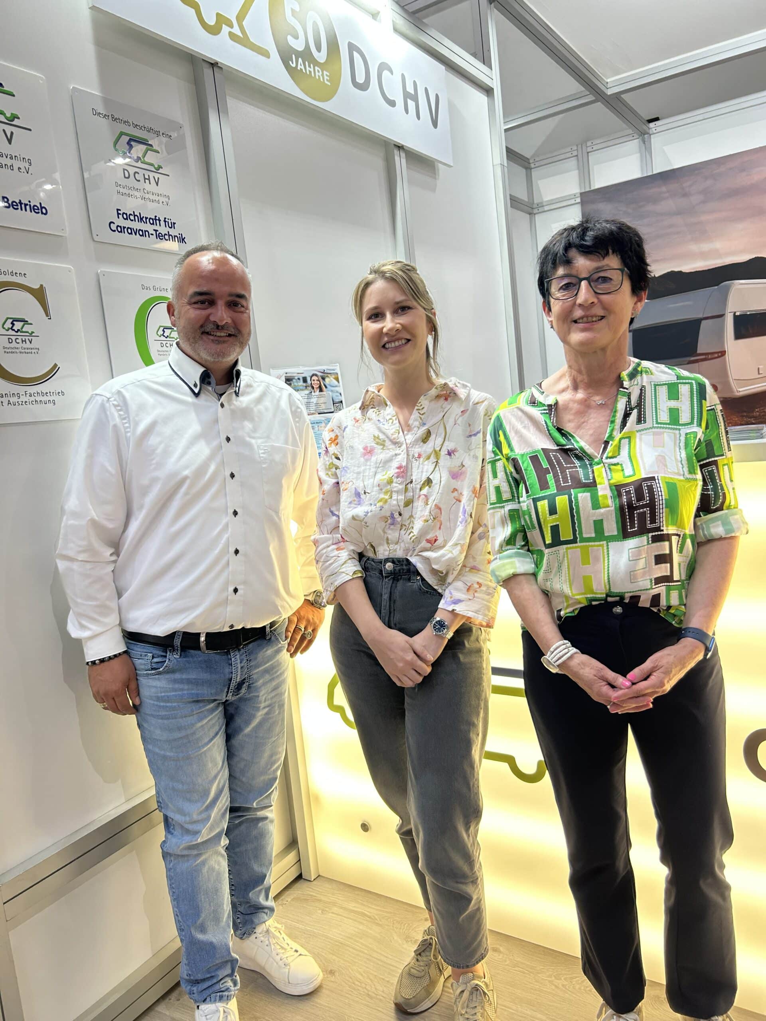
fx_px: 767
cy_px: 510
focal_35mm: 26
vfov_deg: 67.3
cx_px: 383
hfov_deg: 53.1
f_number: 1.5
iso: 80
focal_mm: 5.7
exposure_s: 1/100
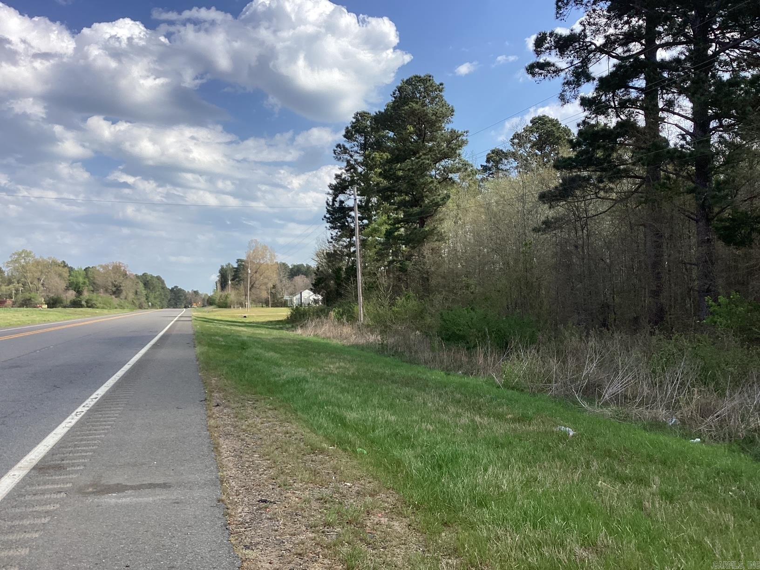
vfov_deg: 45.4
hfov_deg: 58.4
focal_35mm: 31
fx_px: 681
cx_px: 380
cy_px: 285
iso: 25
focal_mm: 3.3
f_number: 2.4
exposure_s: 1/1164
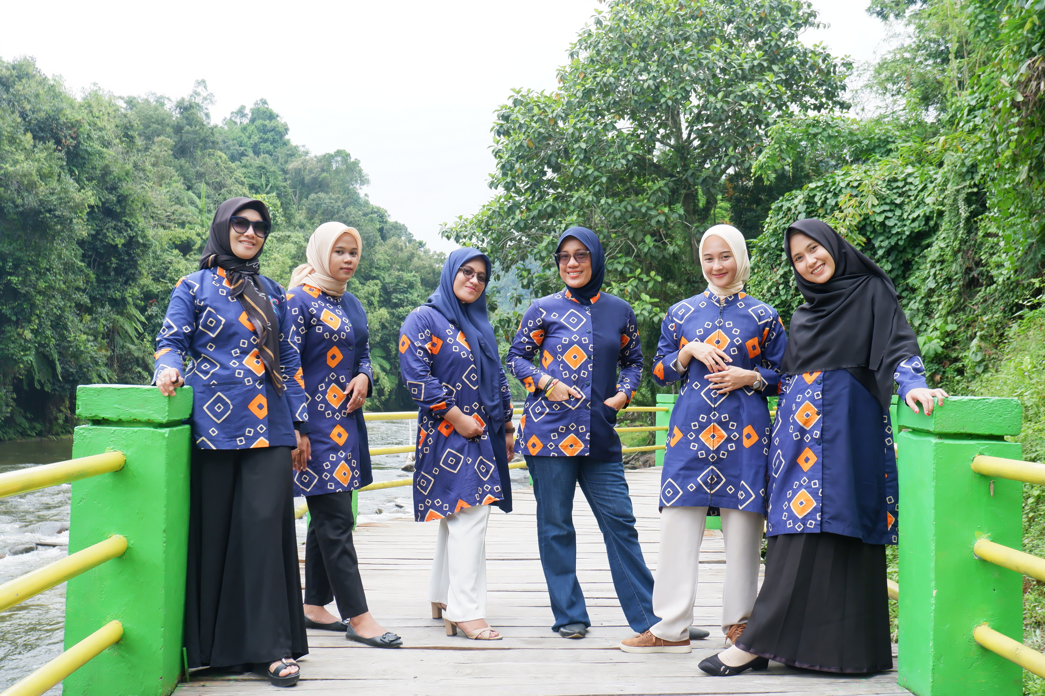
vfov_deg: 36.9
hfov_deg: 53.1
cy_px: 348
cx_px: 522
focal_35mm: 36
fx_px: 1045
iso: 400
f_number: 4.4
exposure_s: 1/420
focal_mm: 24.2
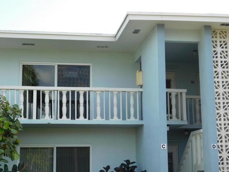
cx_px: 114
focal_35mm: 66
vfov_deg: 22.3
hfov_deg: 29.4
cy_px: 86
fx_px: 437
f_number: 4.2
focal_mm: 11.7
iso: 125
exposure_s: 1/200
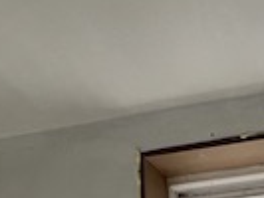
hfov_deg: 24.5
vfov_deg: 12.3
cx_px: 224
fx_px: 595
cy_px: 543
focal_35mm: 78
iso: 32
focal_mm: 1.57
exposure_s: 1/110
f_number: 1.8
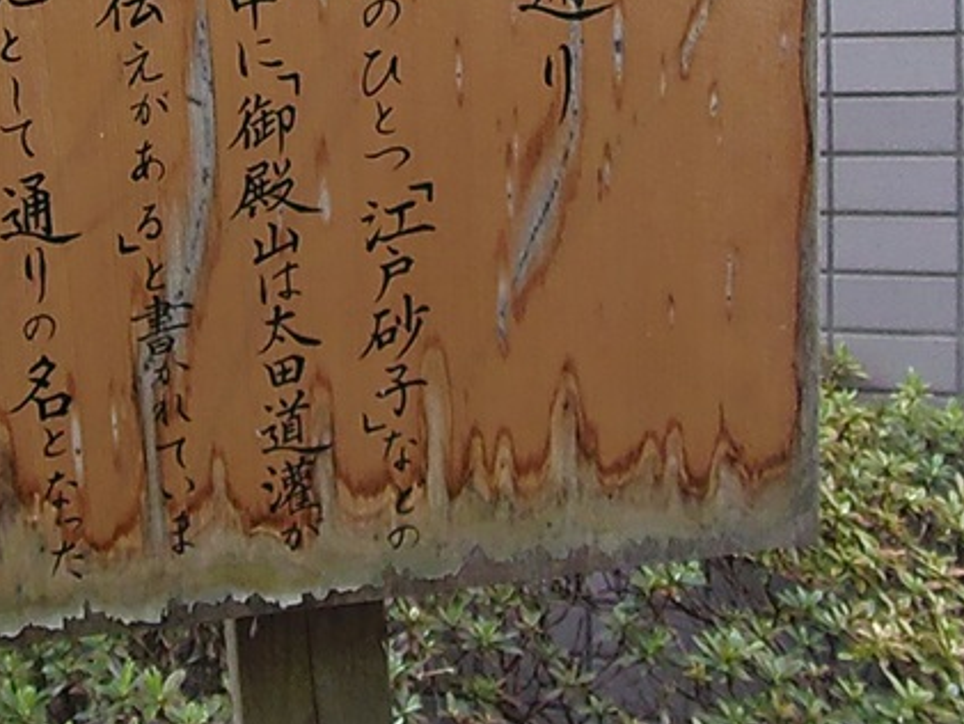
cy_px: 86
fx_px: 1226
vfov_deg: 31.5
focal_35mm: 44
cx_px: 240
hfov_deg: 41.7
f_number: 2.9
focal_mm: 4.3
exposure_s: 1/400
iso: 640
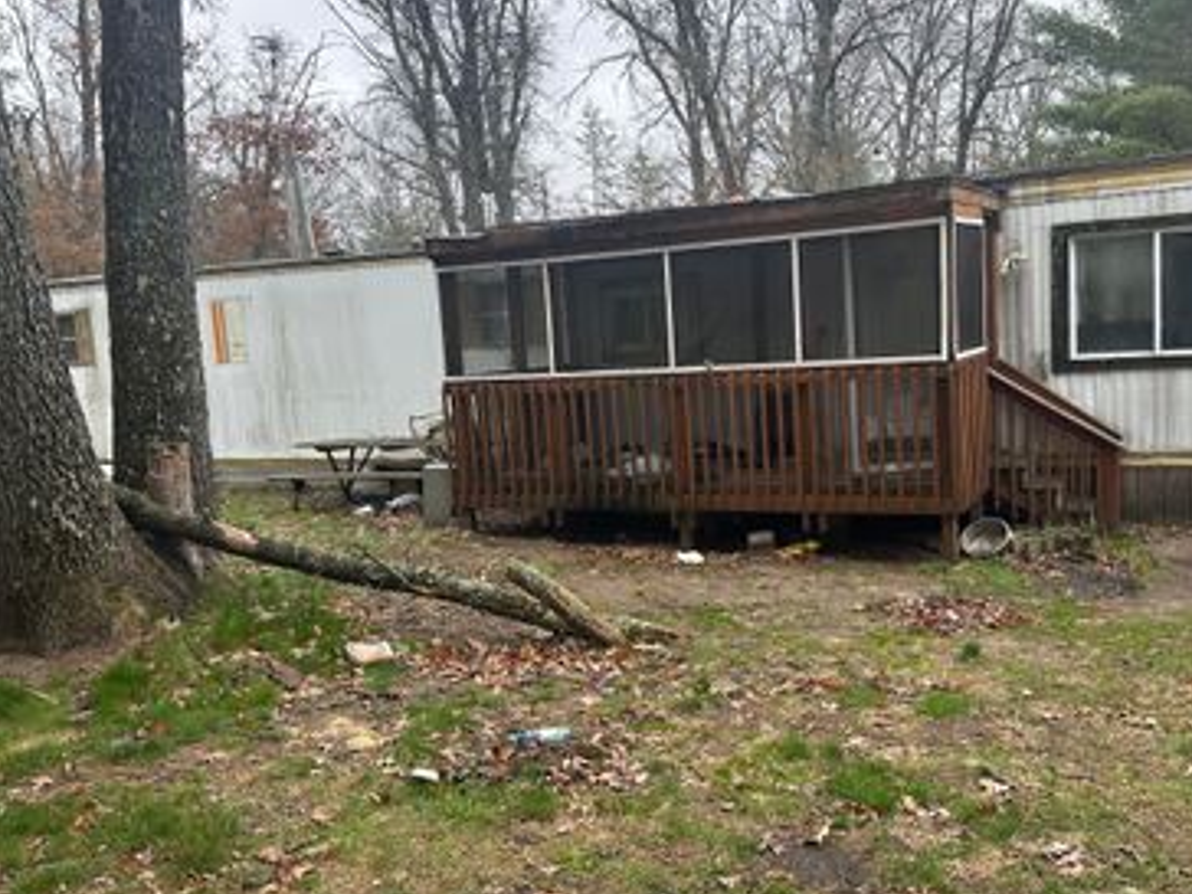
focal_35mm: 33
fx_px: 1136
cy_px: 454
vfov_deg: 42.9
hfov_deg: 55.2
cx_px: 658
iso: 80
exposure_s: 1/309
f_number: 1.78
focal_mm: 6.86
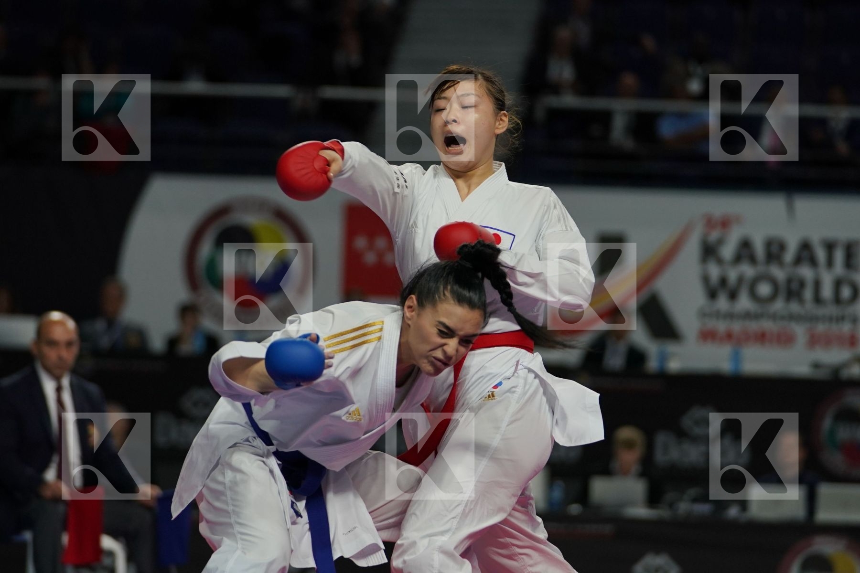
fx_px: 4682
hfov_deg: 10.5
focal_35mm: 196
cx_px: 430
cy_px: 286
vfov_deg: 7.0
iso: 800
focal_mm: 131
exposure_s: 1/1000
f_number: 2.8
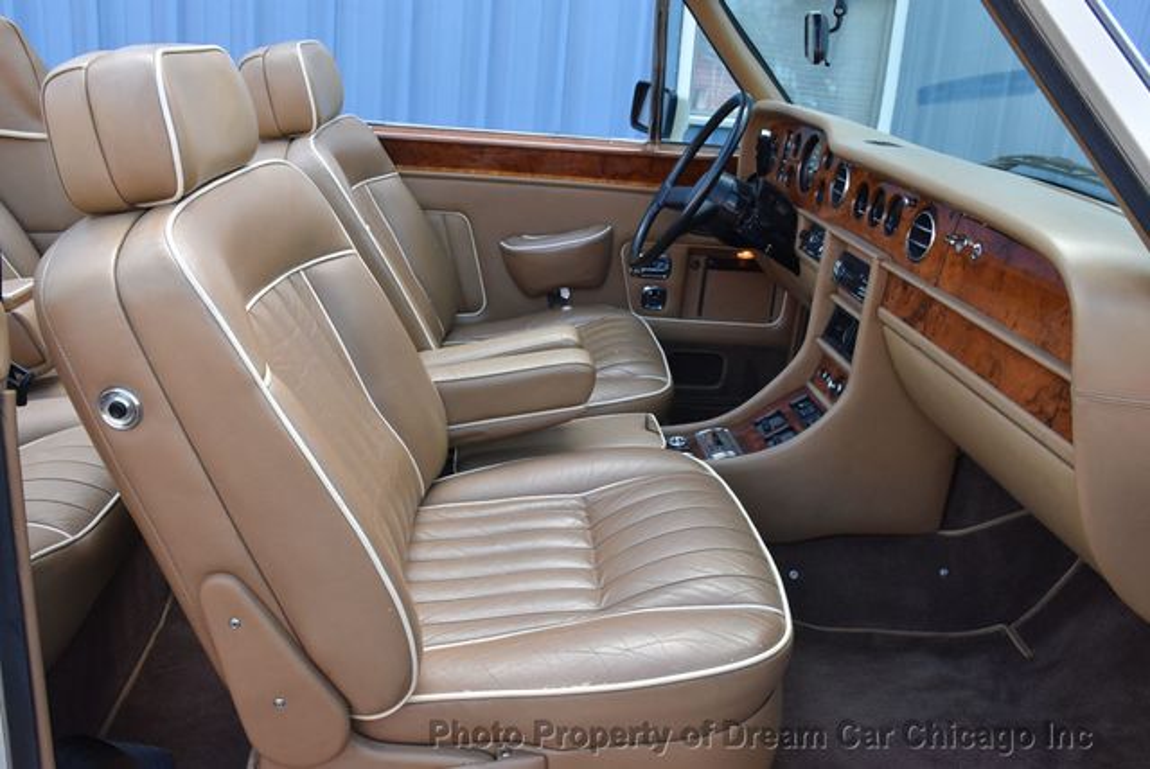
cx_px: 575
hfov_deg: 61.9
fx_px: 959
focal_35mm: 30
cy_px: 384
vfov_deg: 43.7
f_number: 8
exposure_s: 1/320
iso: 800
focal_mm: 20
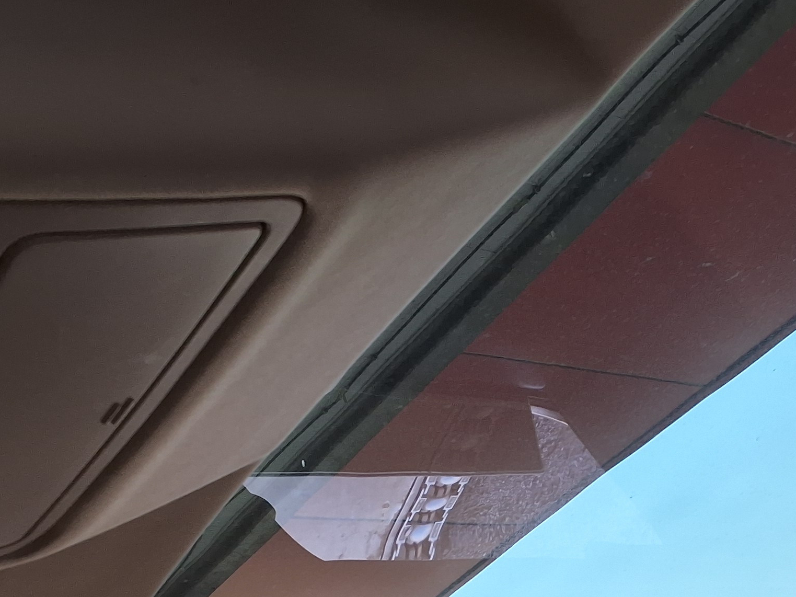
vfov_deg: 23.8
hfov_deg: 32.0
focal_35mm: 60
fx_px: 1380
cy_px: 519
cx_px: 517
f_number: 1.9
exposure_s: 1/120
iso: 40
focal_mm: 2.91
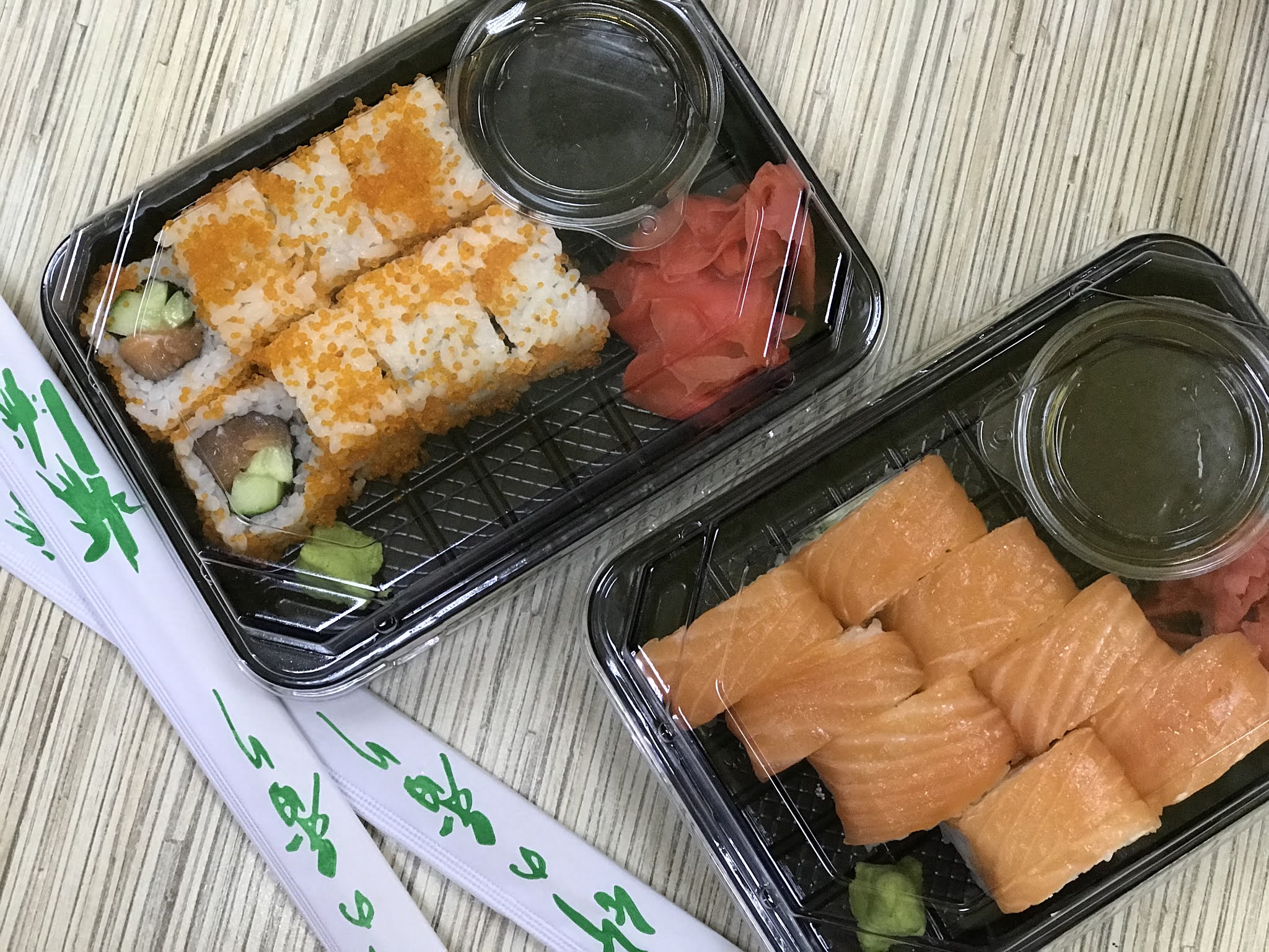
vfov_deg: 25.7
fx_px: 2090
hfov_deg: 33.8
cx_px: 634
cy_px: 476
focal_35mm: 57
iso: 200
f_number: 2.8
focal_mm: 6.6
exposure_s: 1/50
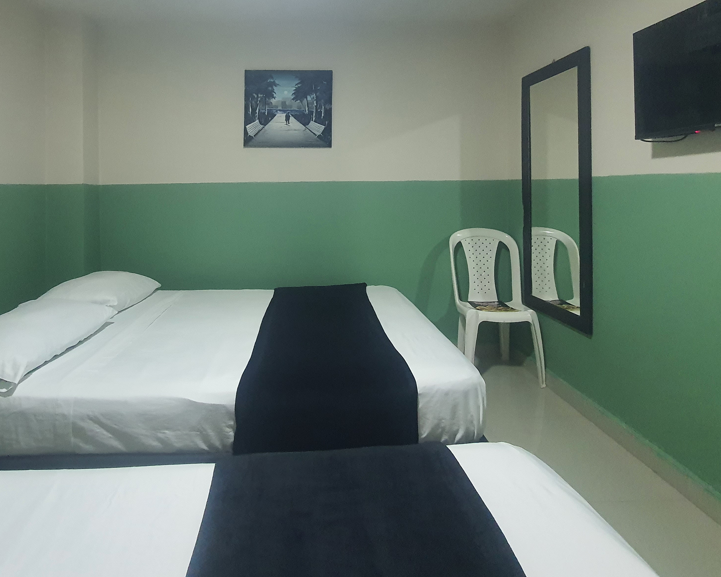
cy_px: 200
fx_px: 427
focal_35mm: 20
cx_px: 321
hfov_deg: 80.1
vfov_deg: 66.5
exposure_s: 1/30
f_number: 2.2
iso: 500
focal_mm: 1.8
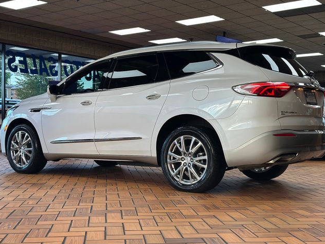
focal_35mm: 49
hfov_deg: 38.9
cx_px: 164
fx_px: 460
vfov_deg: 29.7
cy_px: 123
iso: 80
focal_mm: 6.86
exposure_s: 1/214
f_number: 1.78
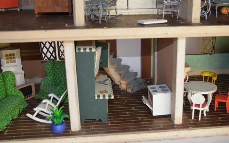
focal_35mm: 47
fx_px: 293
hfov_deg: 42.6
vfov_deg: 27.4
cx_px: 117
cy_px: 75
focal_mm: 30
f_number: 4.5
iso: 400
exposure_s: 1/80
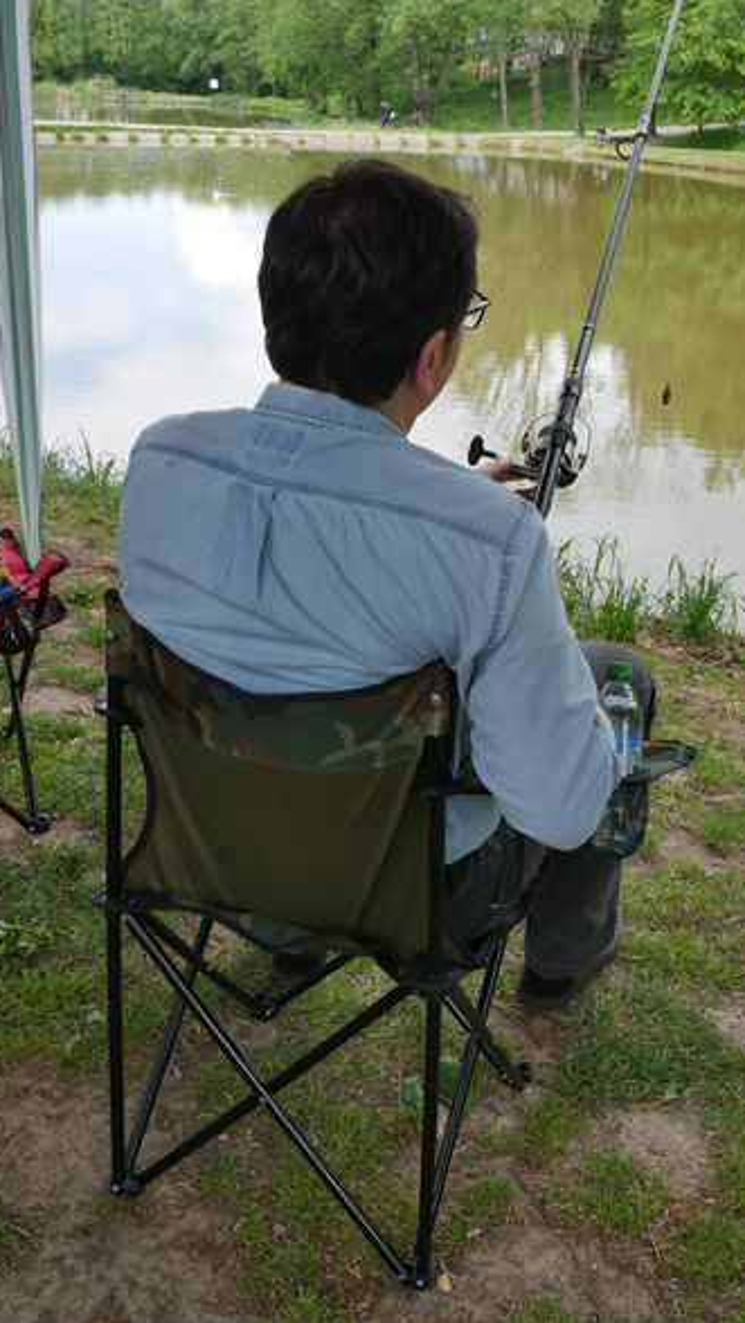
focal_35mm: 40
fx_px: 1404
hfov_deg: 29.6
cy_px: 657
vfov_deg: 50.5
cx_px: 455
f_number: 9
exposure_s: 1/160
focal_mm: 18
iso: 400
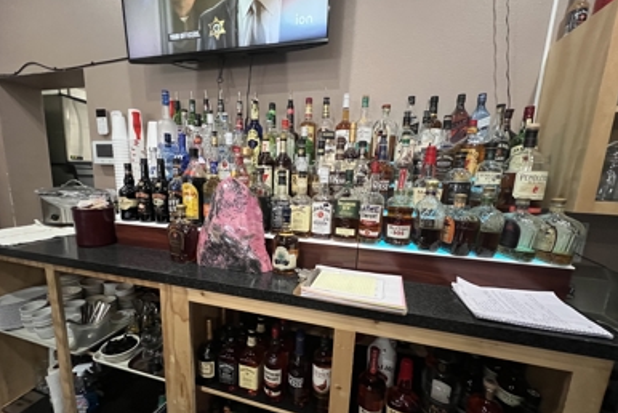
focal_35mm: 14
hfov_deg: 104.2
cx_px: 301
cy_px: 223
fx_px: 241
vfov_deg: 81.2
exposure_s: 1/60
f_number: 1.8
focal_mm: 1.57
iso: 800
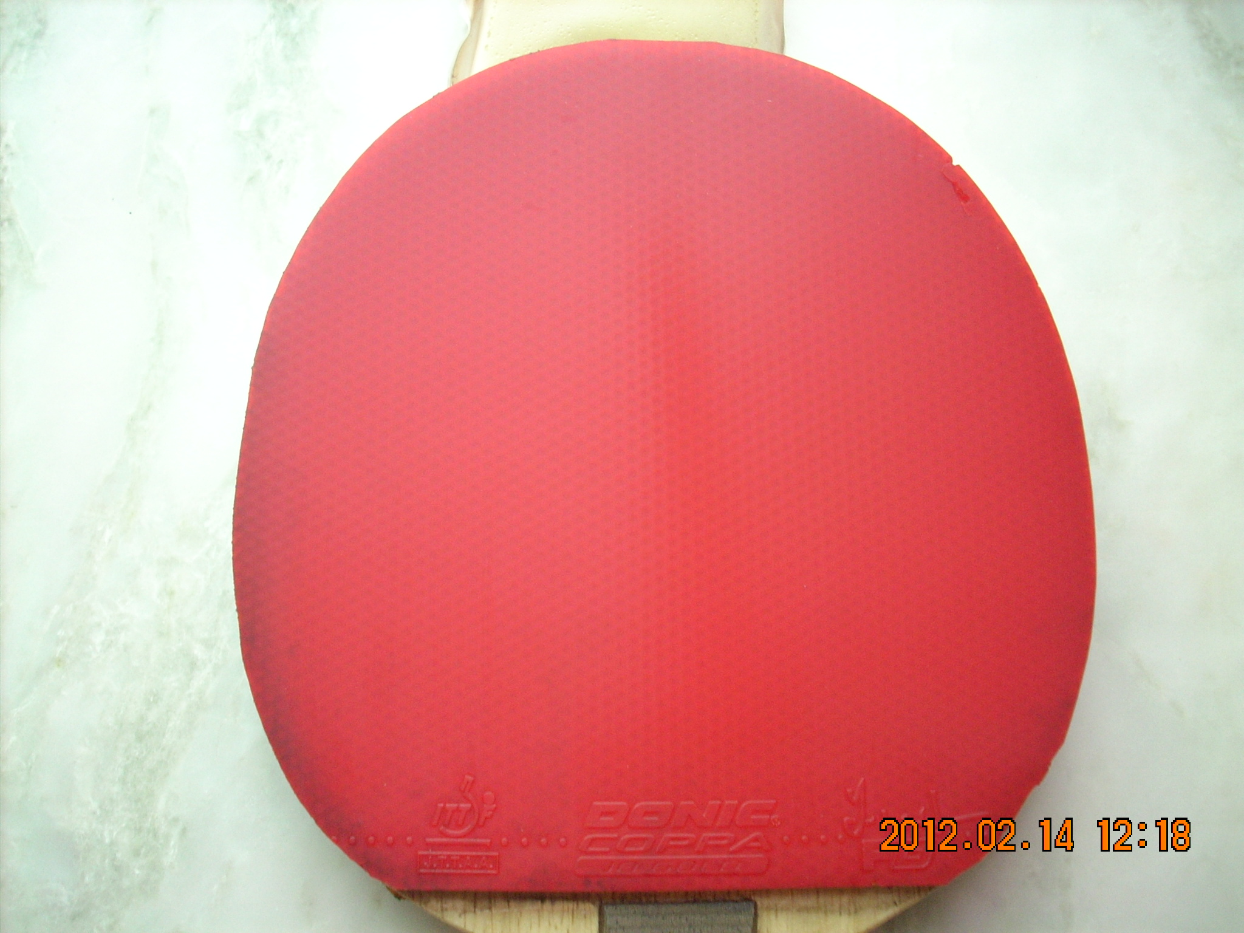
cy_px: 466
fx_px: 1330
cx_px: 622
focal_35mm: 37
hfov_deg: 50.1
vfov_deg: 38.7
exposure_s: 1/24.2
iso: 200
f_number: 2.8
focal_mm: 6.2
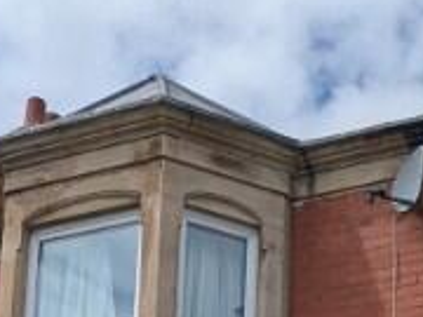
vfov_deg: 14.2
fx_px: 1112
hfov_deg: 21.3
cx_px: 341
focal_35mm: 91
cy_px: 587
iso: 50
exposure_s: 1/2653
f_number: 2.2
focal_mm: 2.35
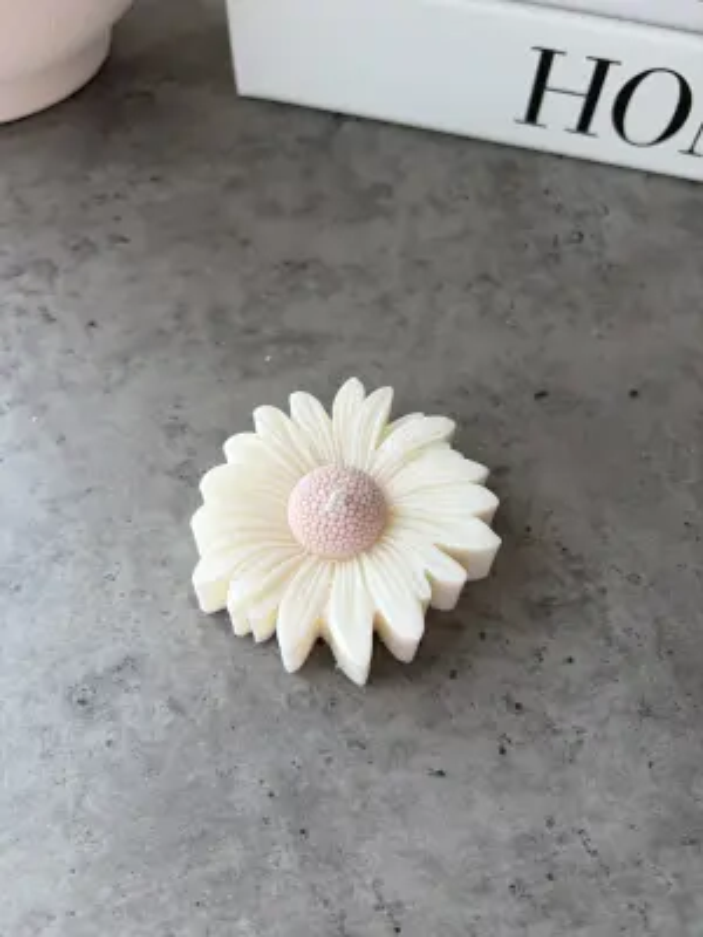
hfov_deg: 53.1
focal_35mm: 26
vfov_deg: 67.3
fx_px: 704
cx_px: 352
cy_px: 468
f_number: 1.6
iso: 32
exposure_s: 1/125
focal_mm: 5.96
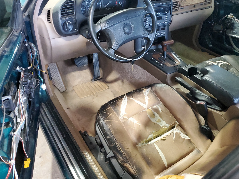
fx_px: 207
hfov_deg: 59.9
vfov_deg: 46.7
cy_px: 81
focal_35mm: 30
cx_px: 129
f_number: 1.5
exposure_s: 1/60.2
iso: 366
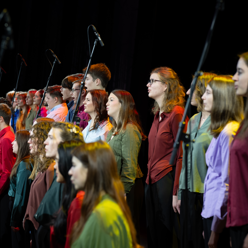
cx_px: 92
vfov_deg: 16.0
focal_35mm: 109
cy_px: 124
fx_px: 883
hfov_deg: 16.0
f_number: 3.5
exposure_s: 1/160
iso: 800
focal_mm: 85
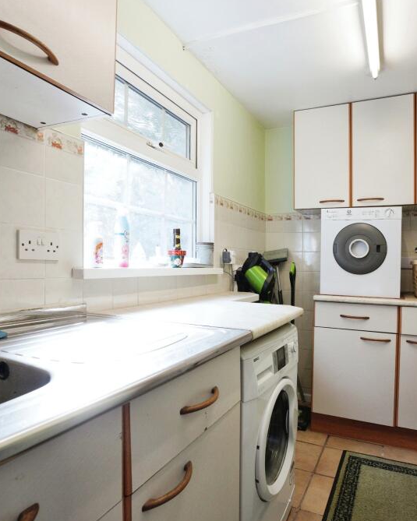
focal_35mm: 23
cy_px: 262
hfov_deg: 60.8
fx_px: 355
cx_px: 227
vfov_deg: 72.6
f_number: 9
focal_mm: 16
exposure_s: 1/50
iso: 800
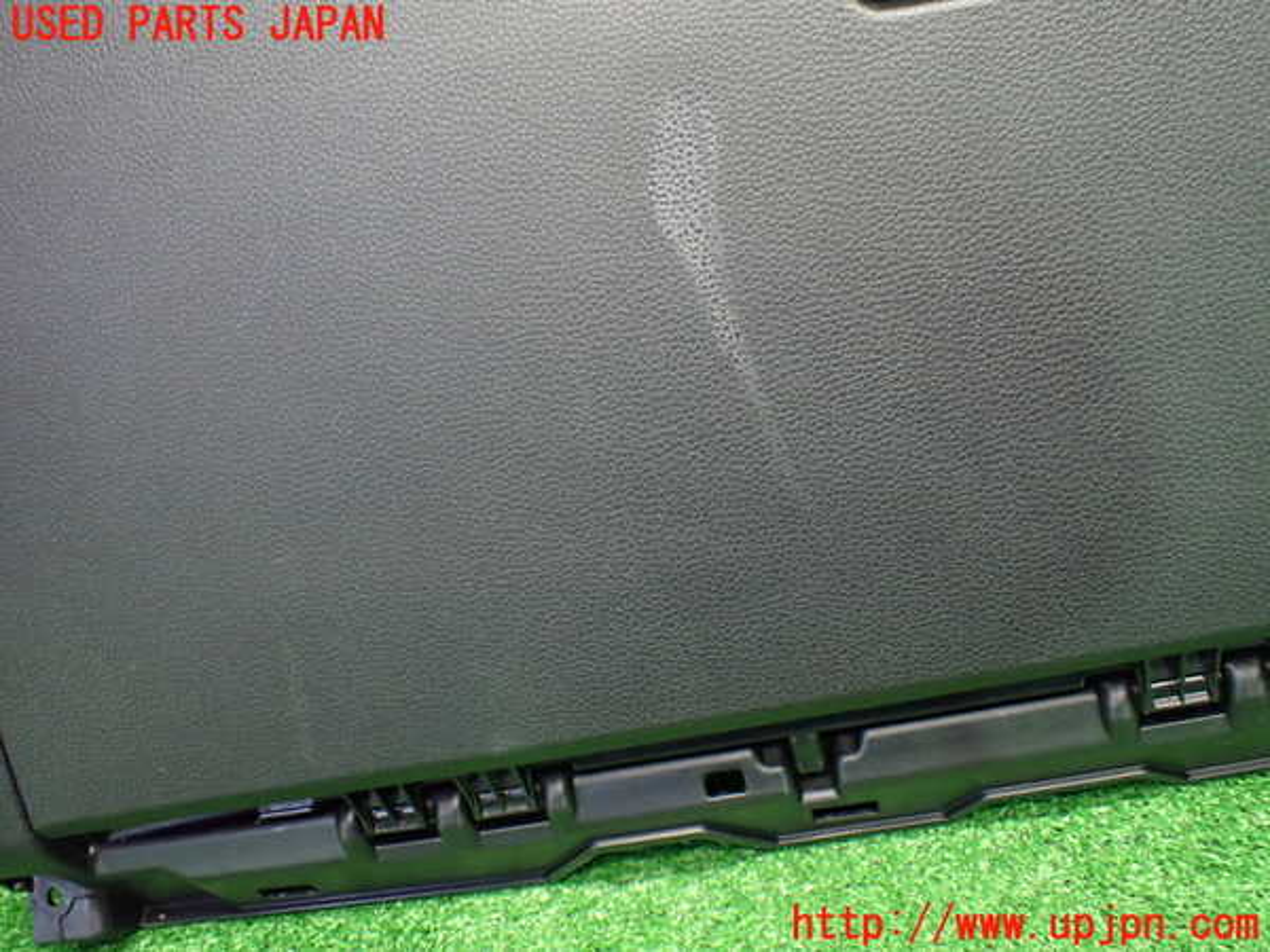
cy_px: 476
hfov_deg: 60.0
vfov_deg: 46.8
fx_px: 1101
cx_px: 635
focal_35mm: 30
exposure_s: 1/50
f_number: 2.3
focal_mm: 5.4
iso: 800
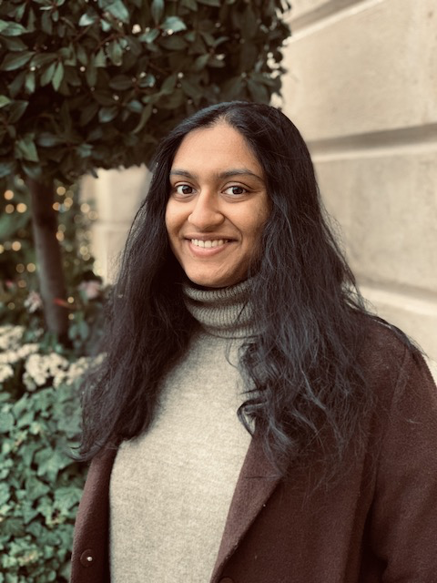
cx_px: 218
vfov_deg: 36.8
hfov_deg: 28.0
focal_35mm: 52
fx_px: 875
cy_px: 292
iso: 250
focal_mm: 6
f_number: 2.4
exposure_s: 1/60
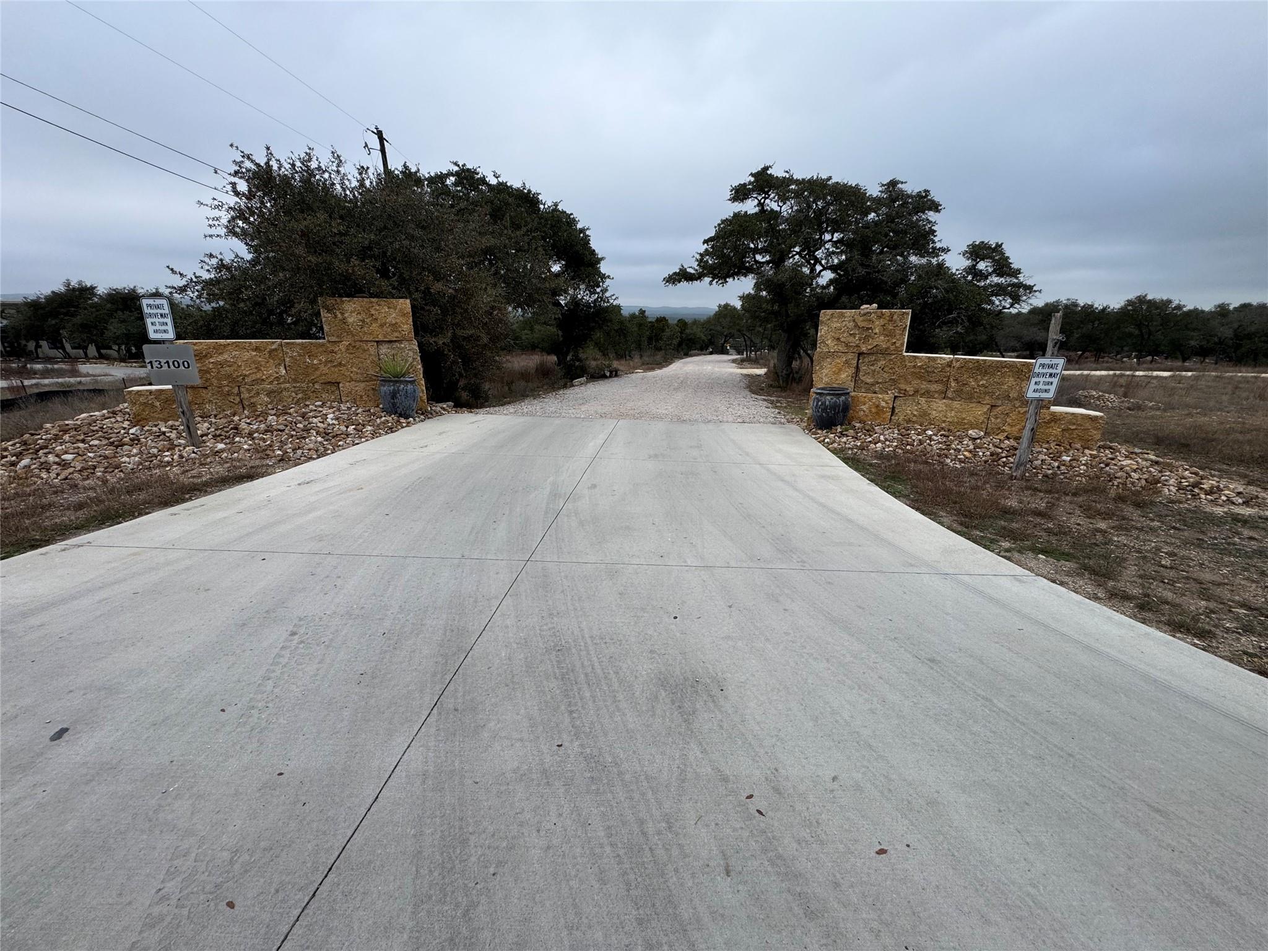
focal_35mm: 14
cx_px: 634
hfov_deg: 102.1
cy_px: 476
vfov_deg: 85.7
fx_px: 513
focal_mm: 2.22
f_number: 2.2
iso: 50
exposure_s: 1/899
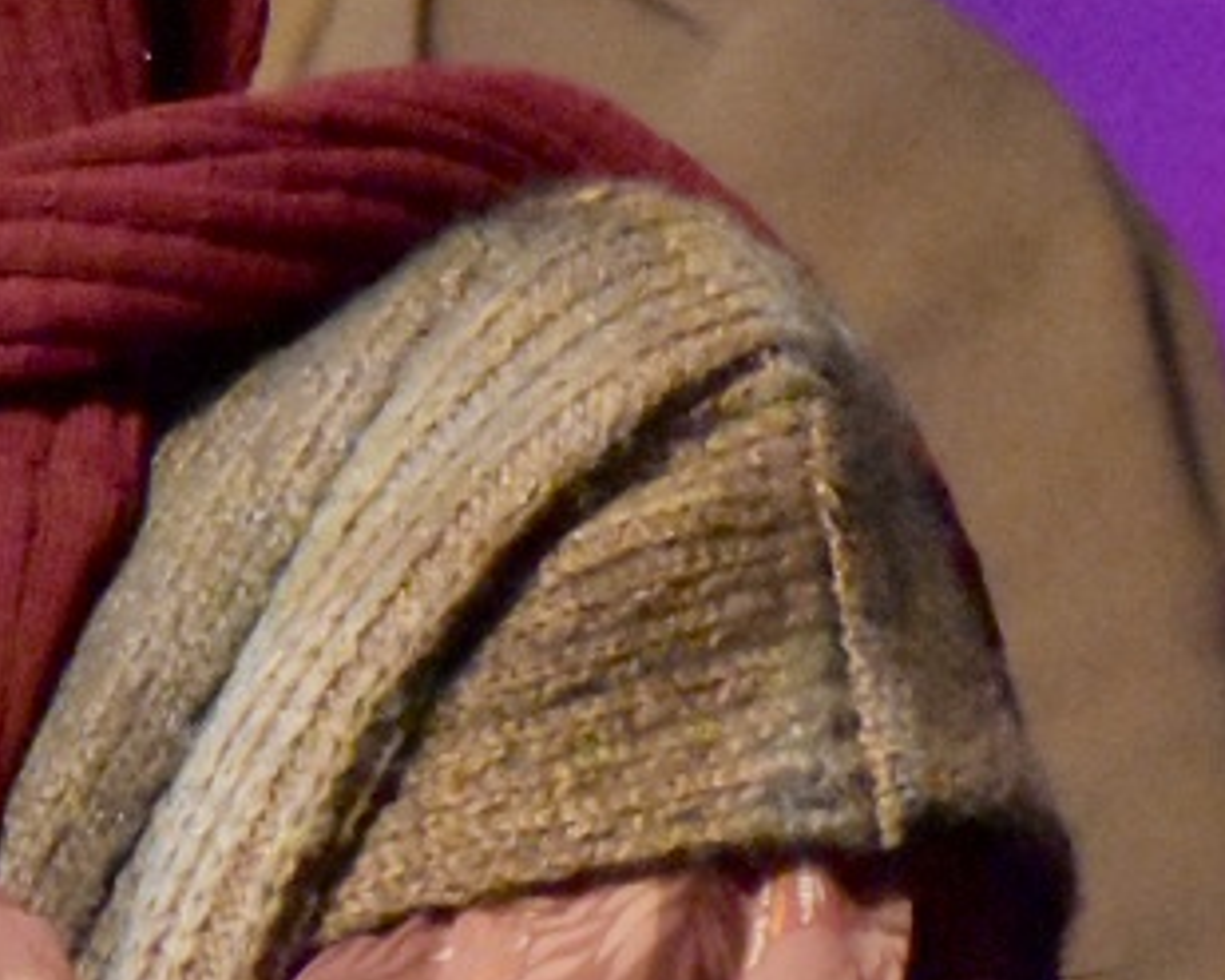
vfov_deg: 1.2
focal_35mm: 1255
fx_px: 45486
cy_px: 504
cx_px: -190
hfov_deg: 1.5
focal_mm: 170
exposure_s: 1/500
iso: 11400
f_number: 5
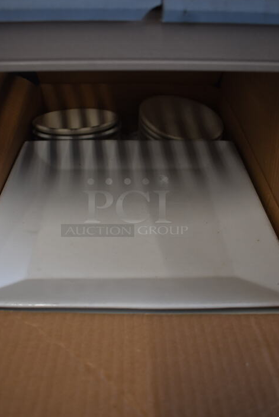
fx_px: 406
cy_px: 206
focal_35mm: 35
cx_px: 127
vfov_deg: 54.4
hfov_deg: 37.9
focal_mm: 18
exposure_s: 1/160
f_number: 3.5
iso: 800
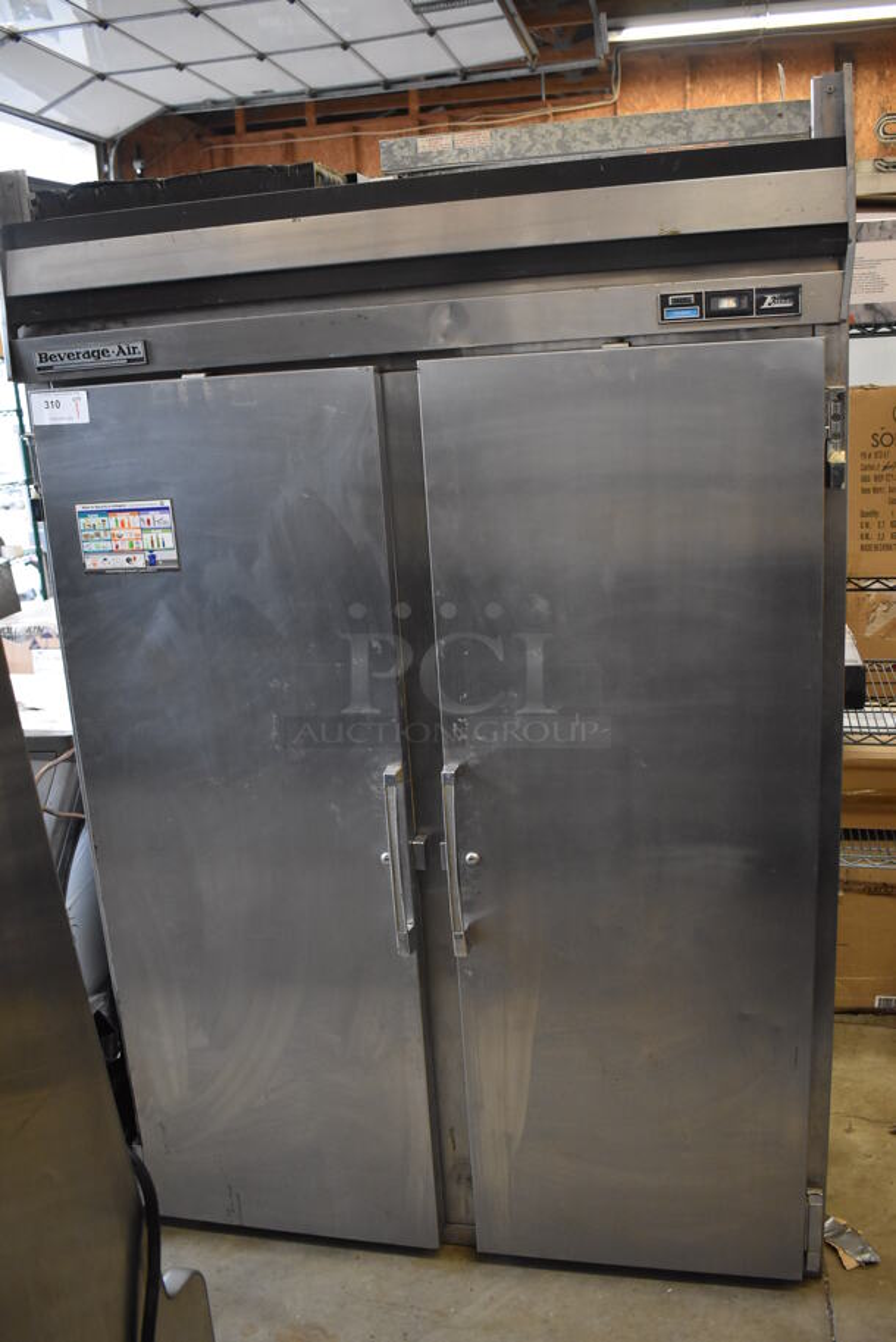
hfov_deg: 41.8
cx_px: 448
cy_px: 671
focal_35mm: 32
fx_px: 1174
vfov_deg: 59.5
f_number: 3.8
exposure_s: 1/125
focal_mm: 21
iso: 2500
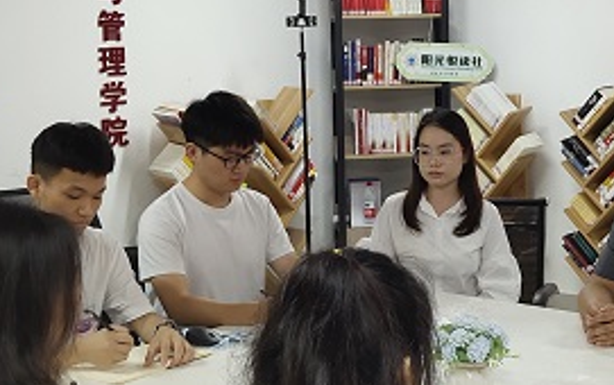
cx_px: 446
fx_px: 1374
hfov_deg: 25.0
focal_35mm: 82
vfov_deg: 15.9
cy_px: 105
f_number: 1.79
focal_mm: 4.35
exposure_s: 1/50
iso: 227
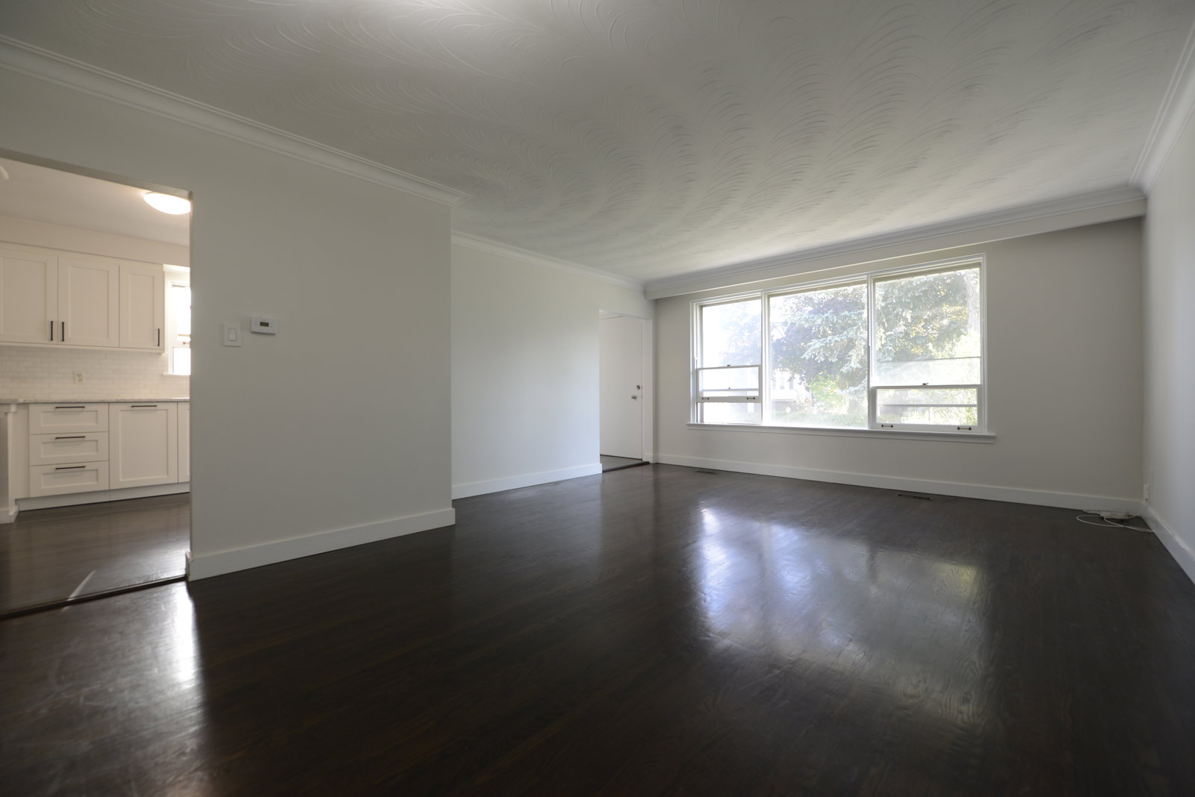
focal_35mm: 14
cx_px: 598
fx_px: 465
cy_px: 398
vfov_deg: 81.3
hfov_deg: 104.2
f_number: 4
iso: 360
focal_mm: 14
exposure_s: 1/60
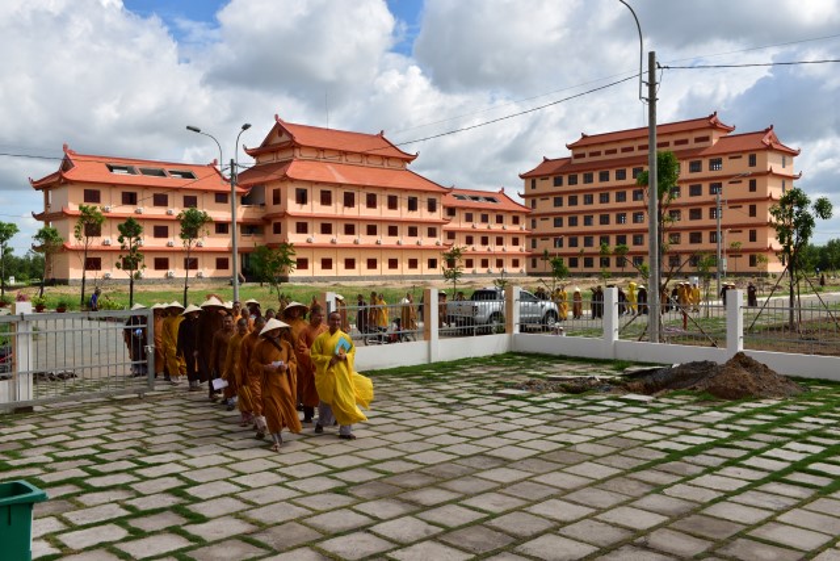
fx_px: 793
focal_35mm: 34
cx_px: 420
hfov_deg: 55.8
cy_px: 280
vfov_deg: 38.9
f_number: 10
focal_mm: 34
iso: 80
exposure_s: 1/160
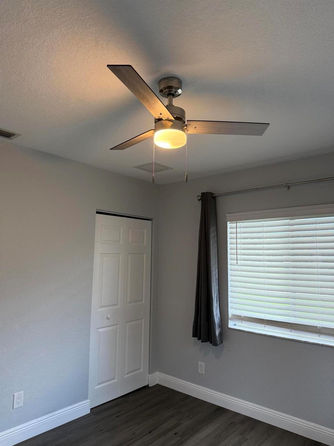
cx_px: 167
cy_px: 223
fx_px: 309
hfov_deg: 56.8
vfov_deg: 71.6
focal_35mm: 24
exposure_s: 1/120
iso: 250
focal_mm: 6.76
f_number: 1.78
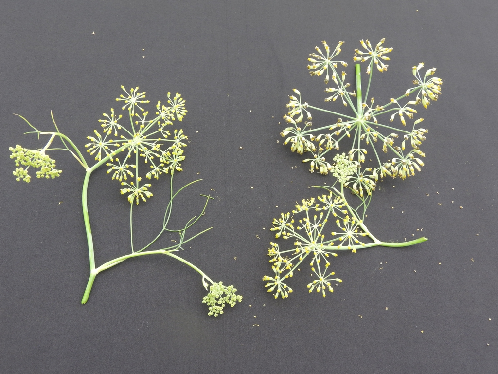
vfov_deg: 40.7
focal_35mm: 35
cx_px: 249
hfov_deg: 52.6
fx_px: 504
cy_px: 187
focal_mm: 6.3
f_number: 4.8
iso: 100
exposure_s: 1/60
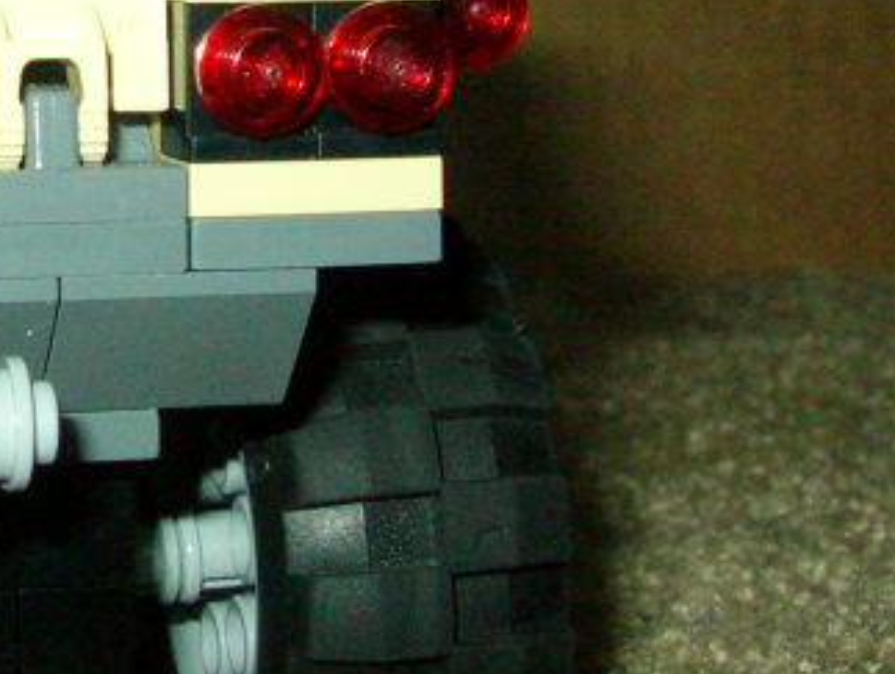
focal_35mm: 114
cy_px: -11
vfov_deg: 12.8
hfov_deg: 16.3
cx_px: -285
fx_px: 2951
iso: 200
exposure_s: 1/60.1
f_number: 3.7
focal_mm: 6
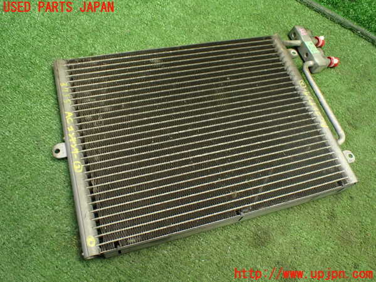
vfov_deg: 46.8
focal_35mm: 30
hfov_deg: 60.0
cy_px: 141
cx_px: 188
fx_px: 326
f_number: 2.3
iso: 800
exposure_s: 1/80
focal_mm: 5.4
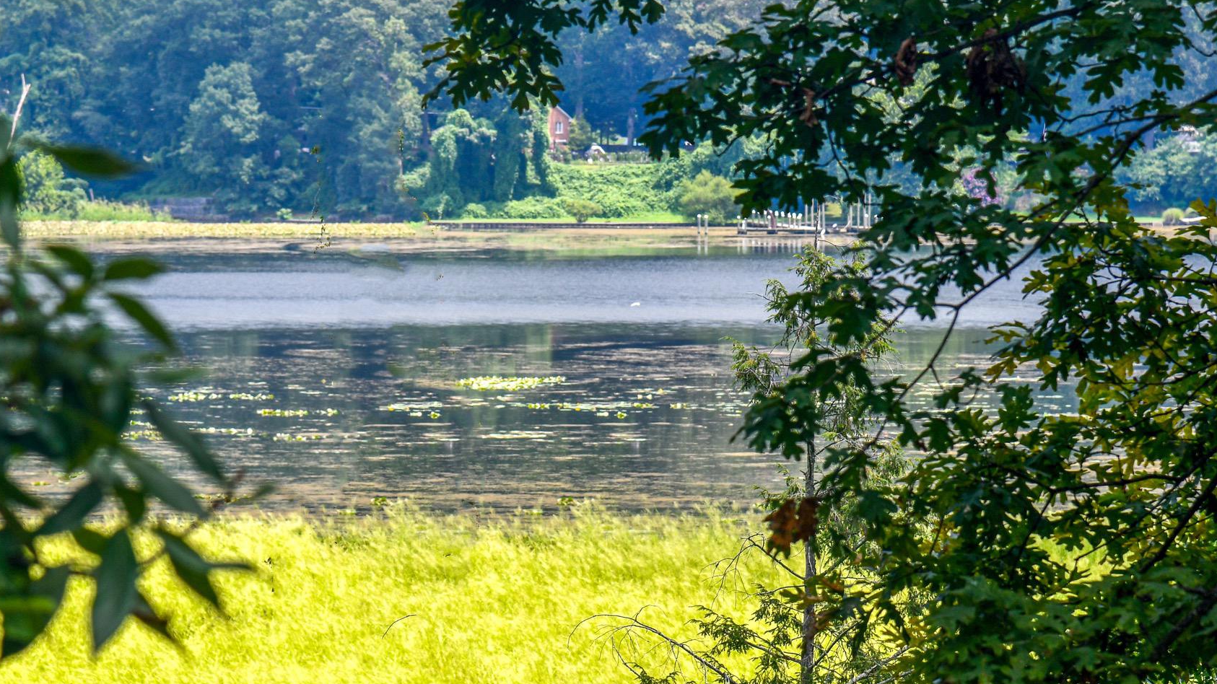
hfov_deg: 9.4
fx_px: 7389
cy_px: 358
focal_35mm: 229
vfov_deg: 5.3
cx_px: 629
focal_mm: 120
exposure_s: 1/250
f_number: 8
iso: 200
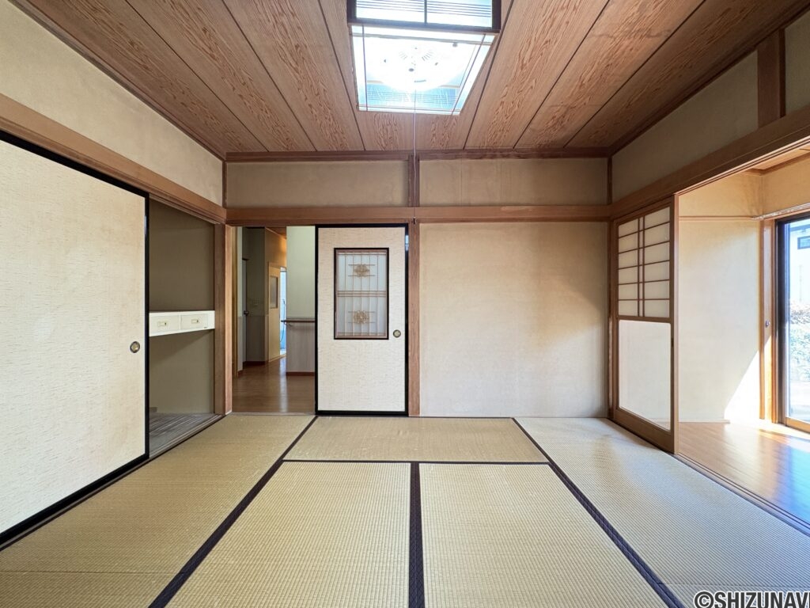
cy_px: 304
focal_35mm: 14
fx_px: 328
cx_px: 405
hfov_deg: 102.1
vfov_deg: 85.7
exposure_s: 1/60
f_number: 2.2
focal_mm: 2.22
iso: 320
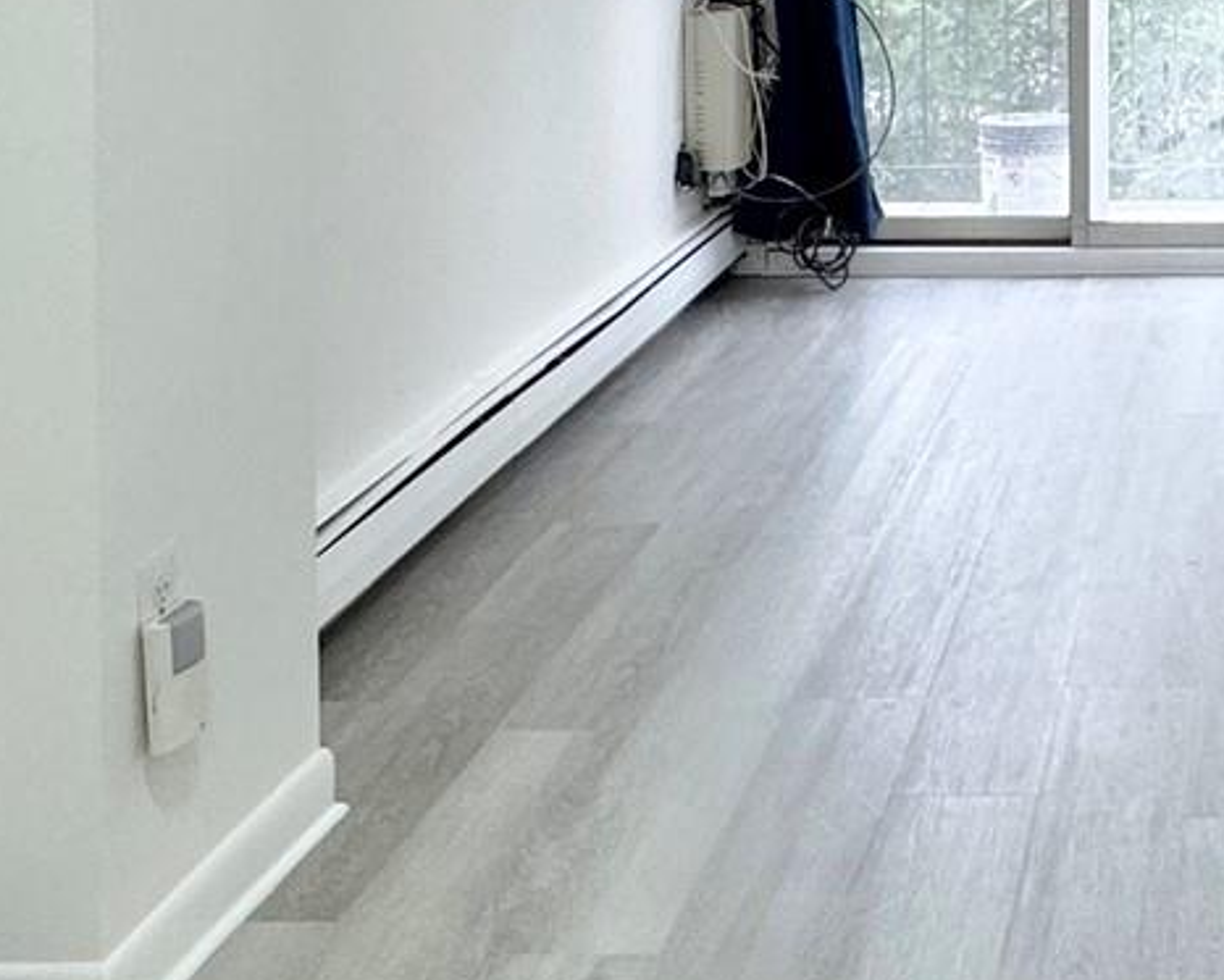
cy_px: -202
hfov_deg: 29.0
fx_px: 2174
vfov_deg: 23.2
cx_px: 1287
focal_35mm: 60
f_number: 2.2
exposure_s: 1/120
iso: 160
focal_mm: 2.22
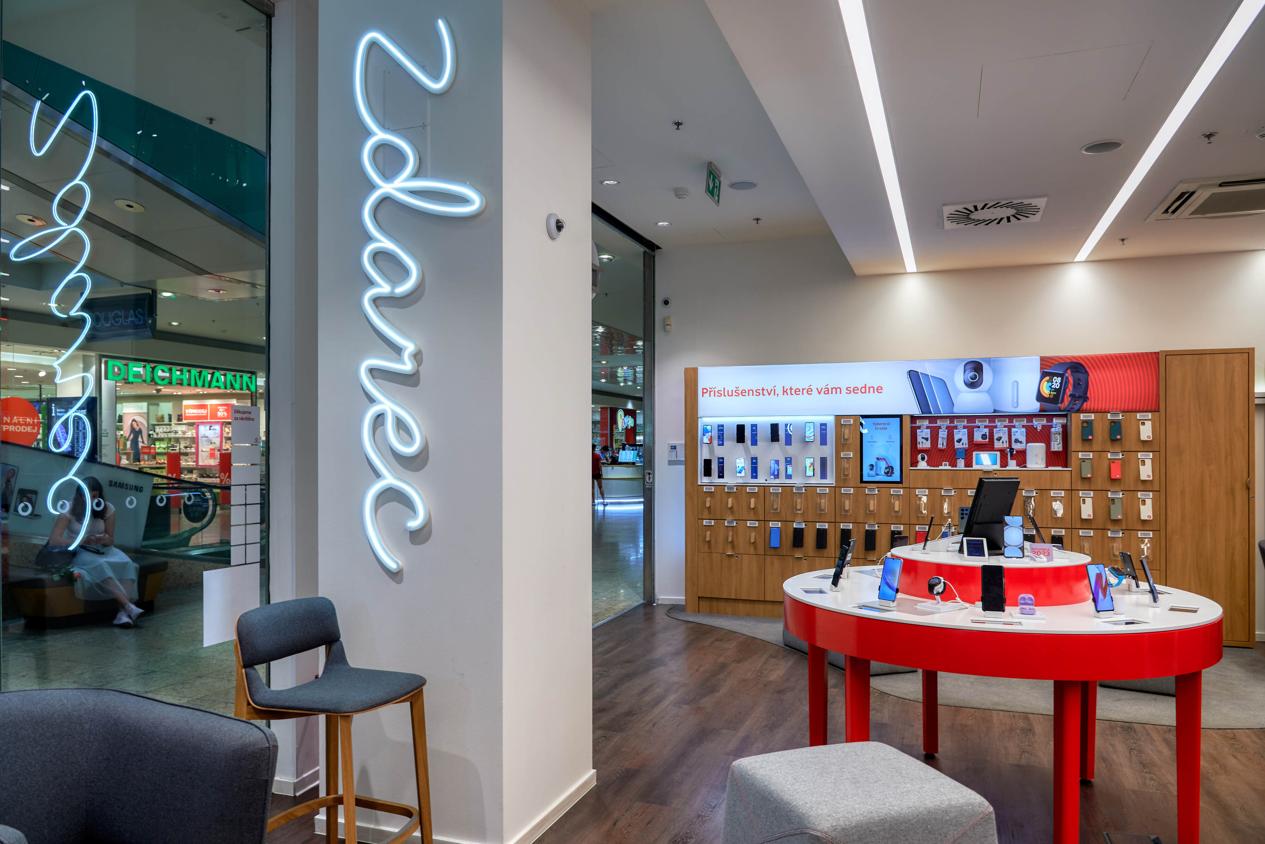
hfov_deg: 73.7
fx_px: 844
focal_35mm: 24
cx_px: 632
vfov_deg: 53.2
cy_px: 422
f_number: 6.3
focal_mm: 24
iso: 125
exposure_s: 1/20
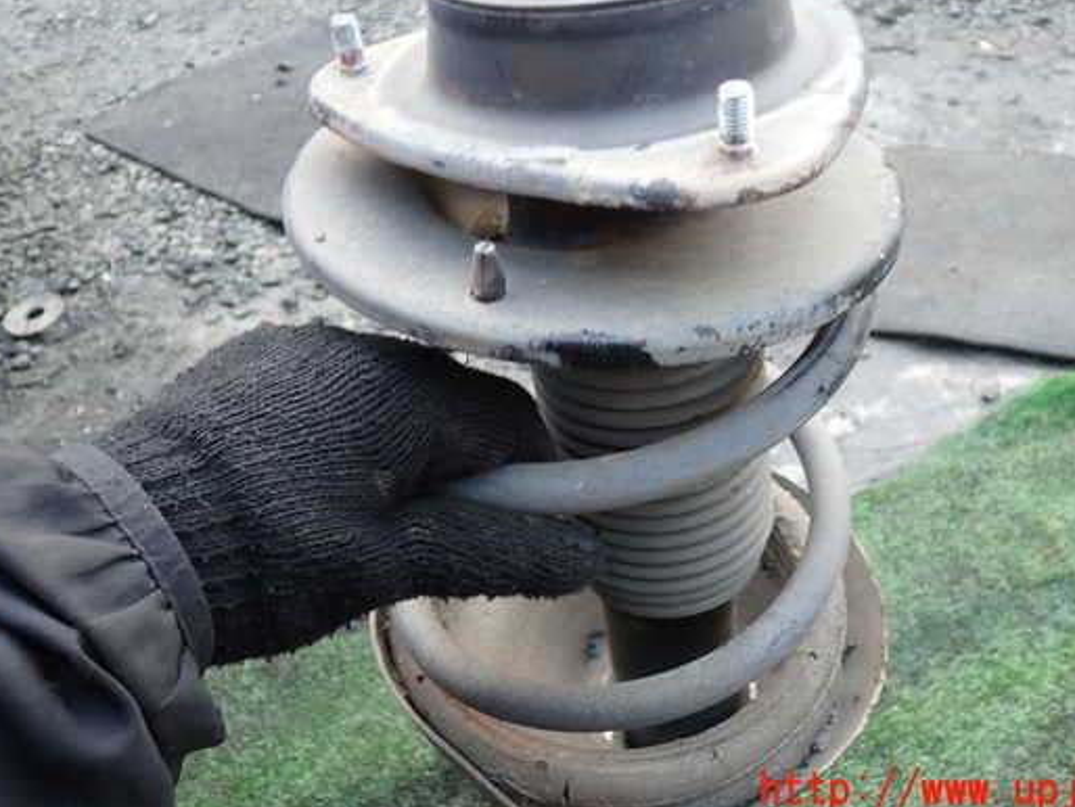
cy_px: 347
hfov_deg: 52.5
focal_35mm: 35
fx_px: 1087
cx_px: 604
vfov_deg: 40.6
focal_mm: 5.4
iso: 200
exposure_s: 1/40
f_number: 2.3
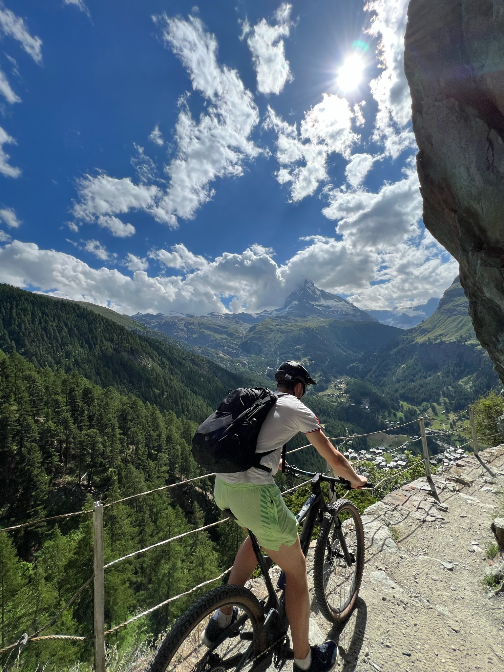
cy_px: 336
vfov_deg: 106.2
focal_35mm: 13
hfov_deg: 89.9
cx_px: 252
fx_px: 252
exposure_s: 1/3215
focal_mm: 1.57
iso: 32
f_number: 1.8
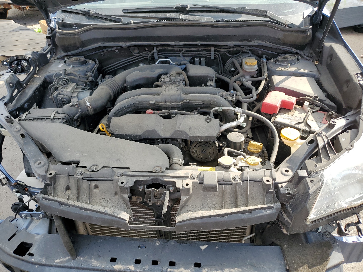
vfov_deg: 53.1
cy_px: 136
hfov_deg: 67.3
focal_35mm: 26
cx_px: 182
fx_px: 273
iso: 50
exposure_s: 1/769
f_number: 1.5
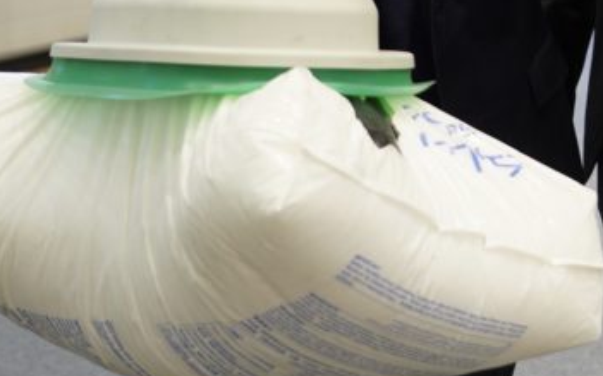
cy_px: -166
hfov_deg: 16.7
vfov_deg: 10.4
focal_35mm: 122
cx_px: 624
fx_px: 2004
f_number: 4
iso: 125
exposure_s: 1/50
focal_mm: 41
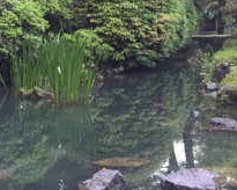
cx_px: -39
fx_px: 582
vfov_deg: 18.3
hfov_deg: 21.5
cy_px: 41
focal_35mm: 83
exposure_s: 1/40
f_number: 2.2
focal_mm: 4.15
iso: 40
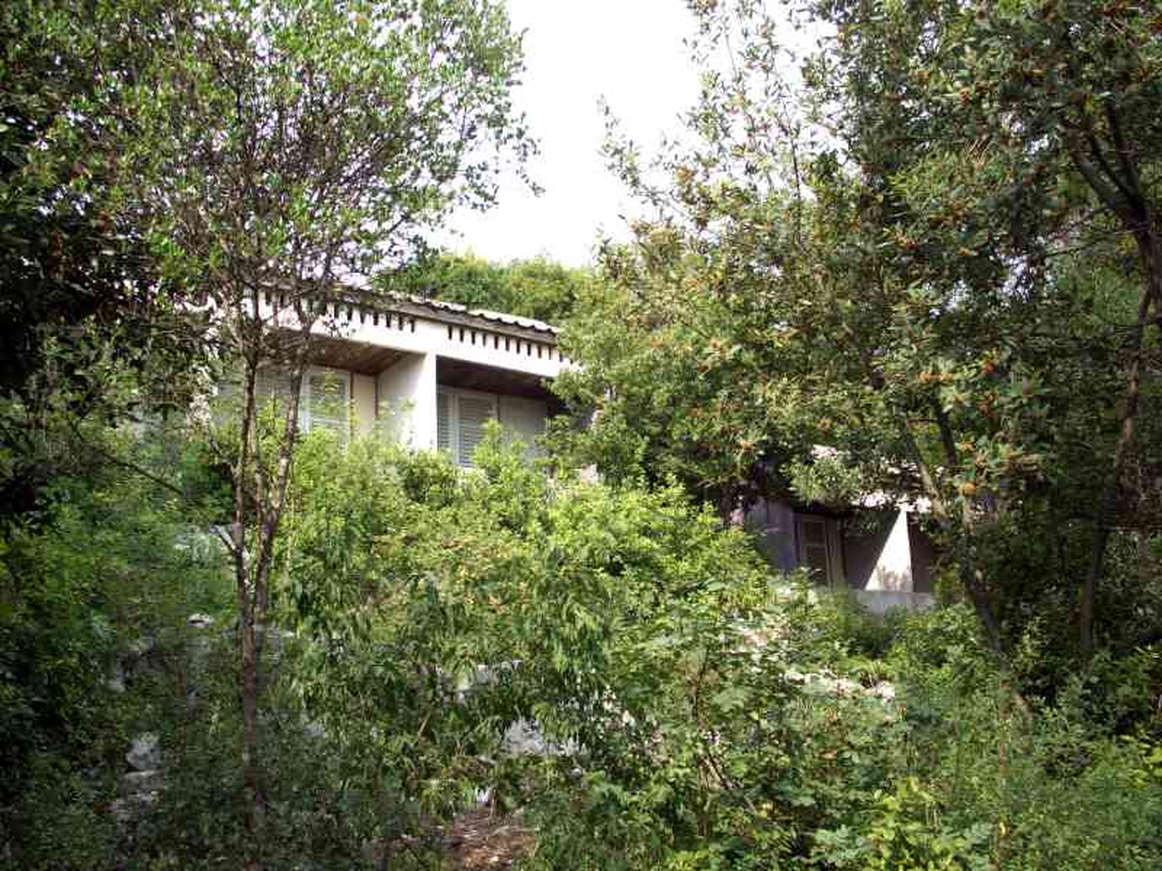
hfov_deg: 55.4
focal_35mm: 33
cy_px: 436
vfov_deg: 42.9
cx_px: 581
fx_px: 1108
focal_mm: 7.1
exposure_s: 1/250
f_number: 4
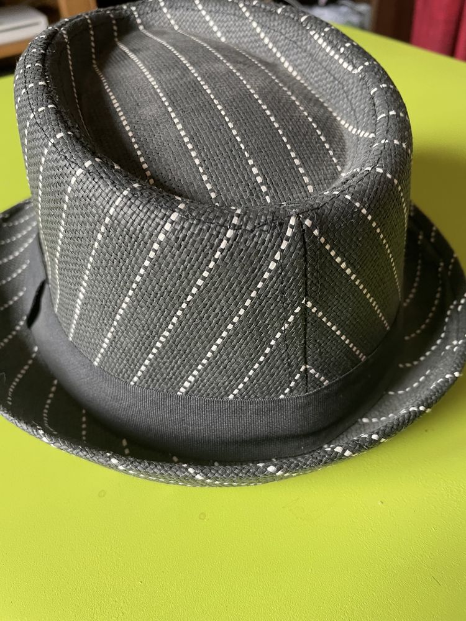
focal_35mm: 26
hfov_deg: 53.1
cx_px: 233
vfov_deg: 67.3
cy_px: 310
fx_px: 467
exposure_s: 1/60
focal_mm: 4.2
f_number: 1.6
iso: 160
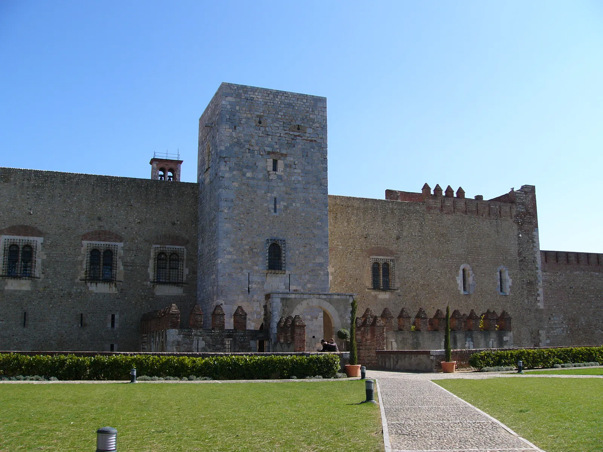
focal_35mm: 36
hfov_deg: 51.4
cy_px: 226
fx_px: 627
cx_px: 302
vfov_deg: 39.7
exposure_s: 1/500
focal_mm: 6
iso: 50
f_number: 4
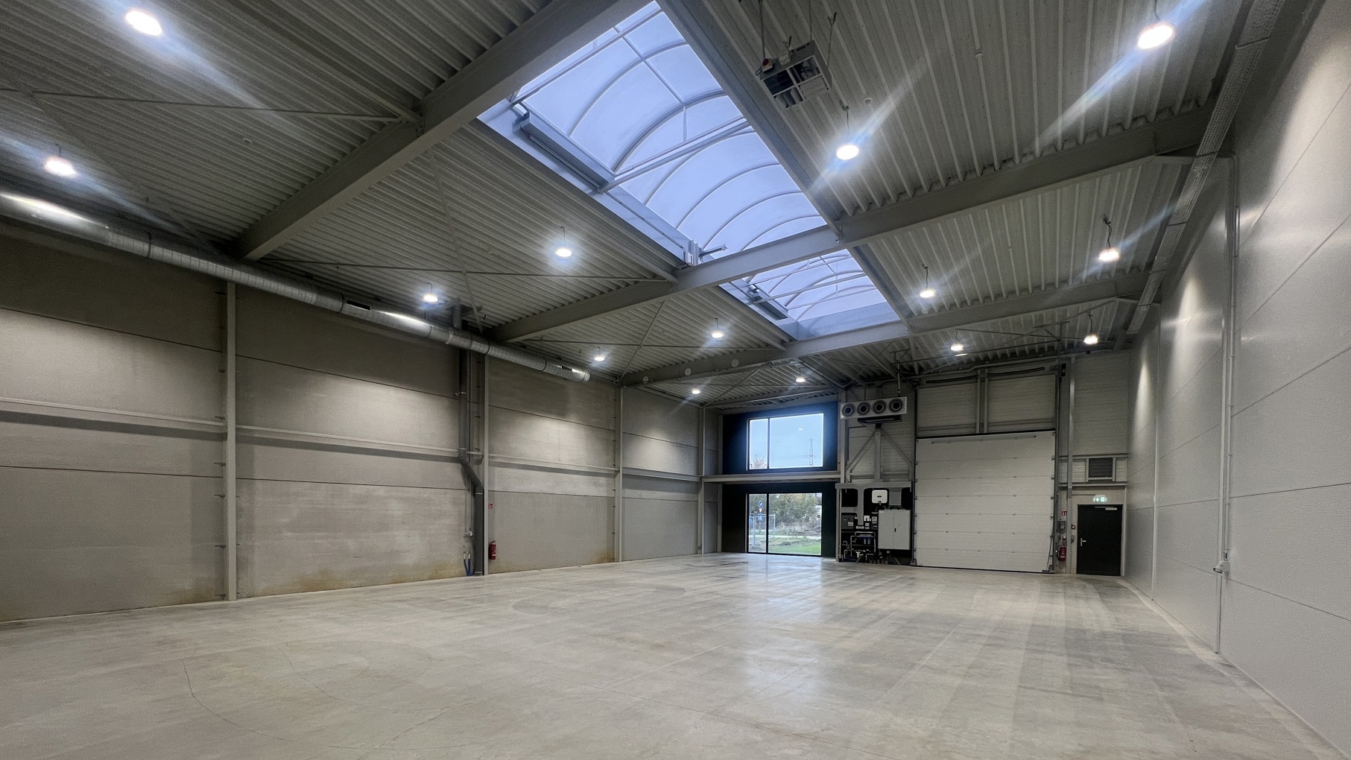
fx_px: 537
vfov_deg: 67.8
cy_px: 531
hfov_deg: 103.0
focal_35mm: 15
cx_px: 654
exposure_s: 1/100
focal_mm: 1.57
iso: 100
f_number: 1.8
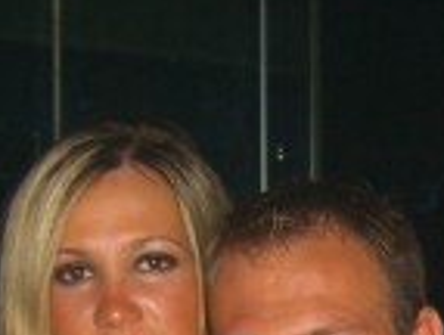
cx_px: 428
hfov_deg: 12.3
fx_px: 2045
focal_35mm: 159
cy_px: 512
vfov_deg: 9.1
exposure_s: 1/60
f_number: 2.8
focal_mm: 7.9
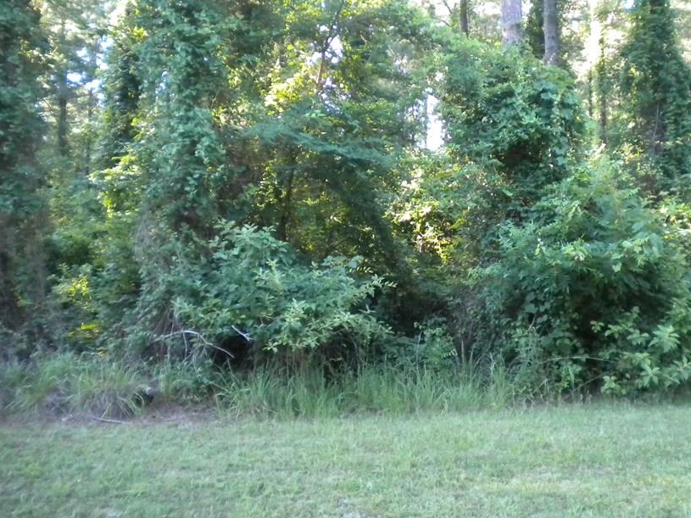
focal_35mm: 44
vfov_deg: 32.8
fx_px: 878
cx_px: 426
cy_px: 212
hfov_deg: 42.7
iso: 400
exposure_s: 1/105
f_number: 3.1
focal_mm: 6.3
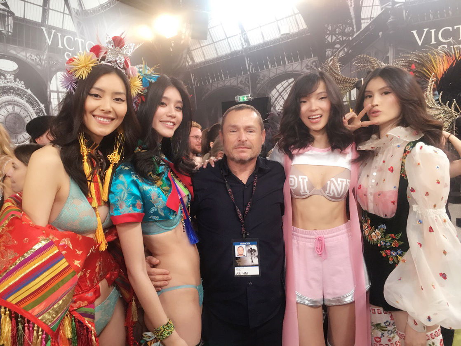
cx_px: 230
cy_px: 173
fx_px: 386
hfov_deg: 61.7
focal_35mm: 29
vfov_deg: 48.2
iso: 64
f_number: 2.2
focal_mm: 4.15
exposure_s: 1/17
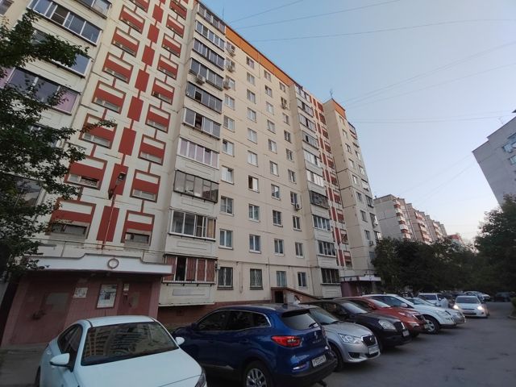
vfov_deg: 78.1
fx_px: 239
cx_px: 258
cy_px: 194
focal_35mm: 16
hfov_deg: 94.5
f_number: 2.2
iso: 150
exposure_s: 1/120
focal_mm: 1.68
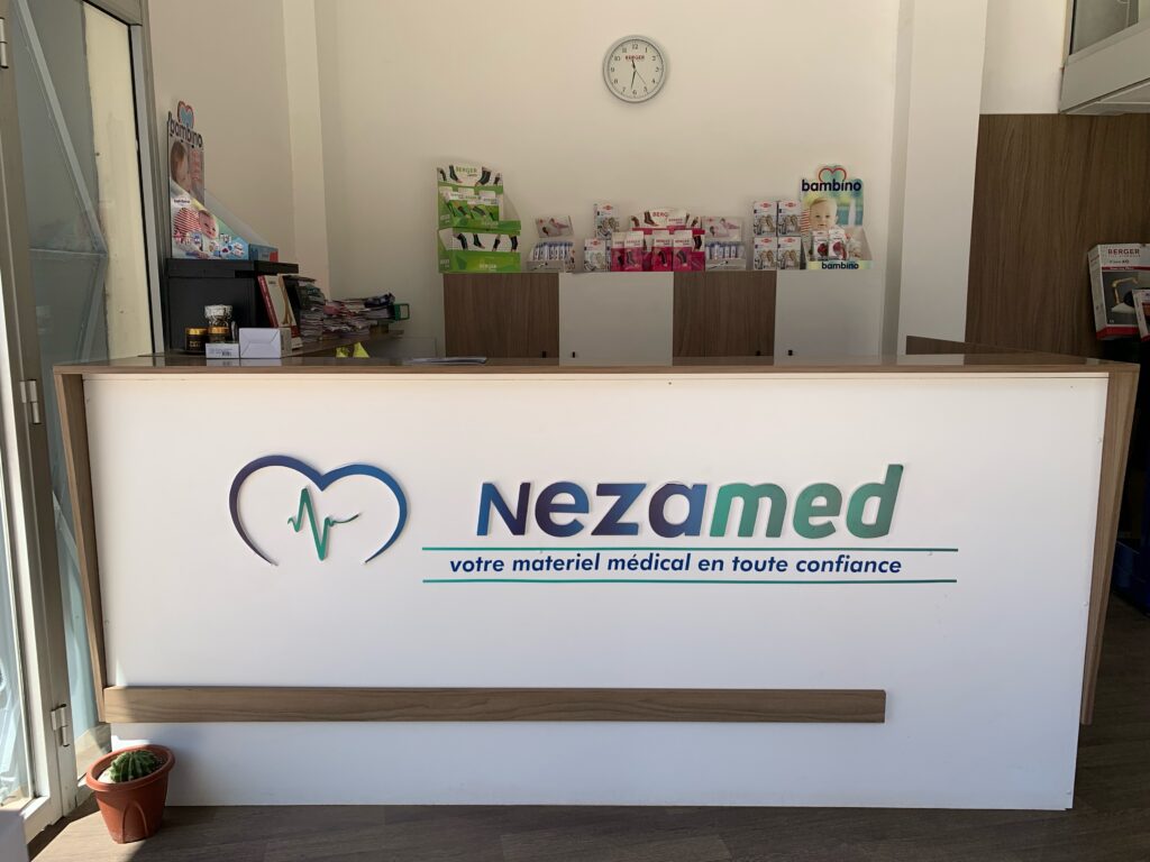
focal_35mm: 26
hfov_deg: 67.3
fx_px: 864
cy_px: 431
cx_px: 575
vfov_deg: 53.1
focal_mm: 4.25
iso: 25
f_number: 1.8
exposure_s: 1/351
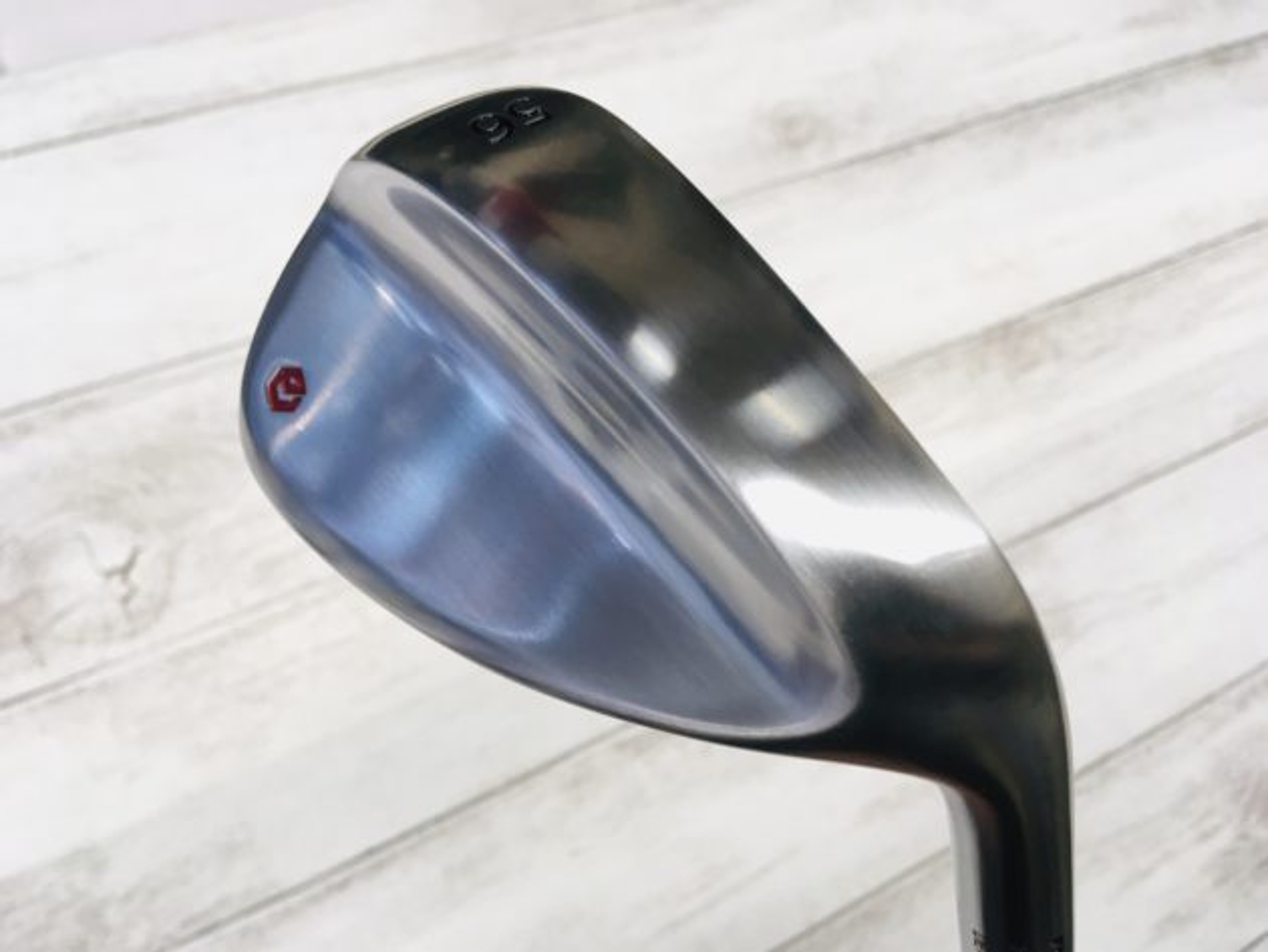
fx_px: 1063
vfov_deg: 48.3
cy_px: 476
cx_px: 634
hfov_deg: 61.6
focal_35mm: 29
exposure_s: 1/30
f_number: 2.2
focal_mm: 4.15
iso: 32
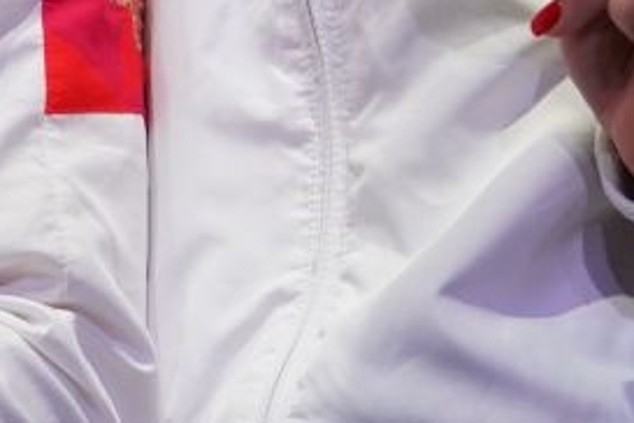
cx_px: -555
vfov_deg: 1.2
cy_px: -400
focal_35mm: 1106
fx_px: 19476
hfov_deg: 1.9
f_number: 3.5
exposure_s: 1/250
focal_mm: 168
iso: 640
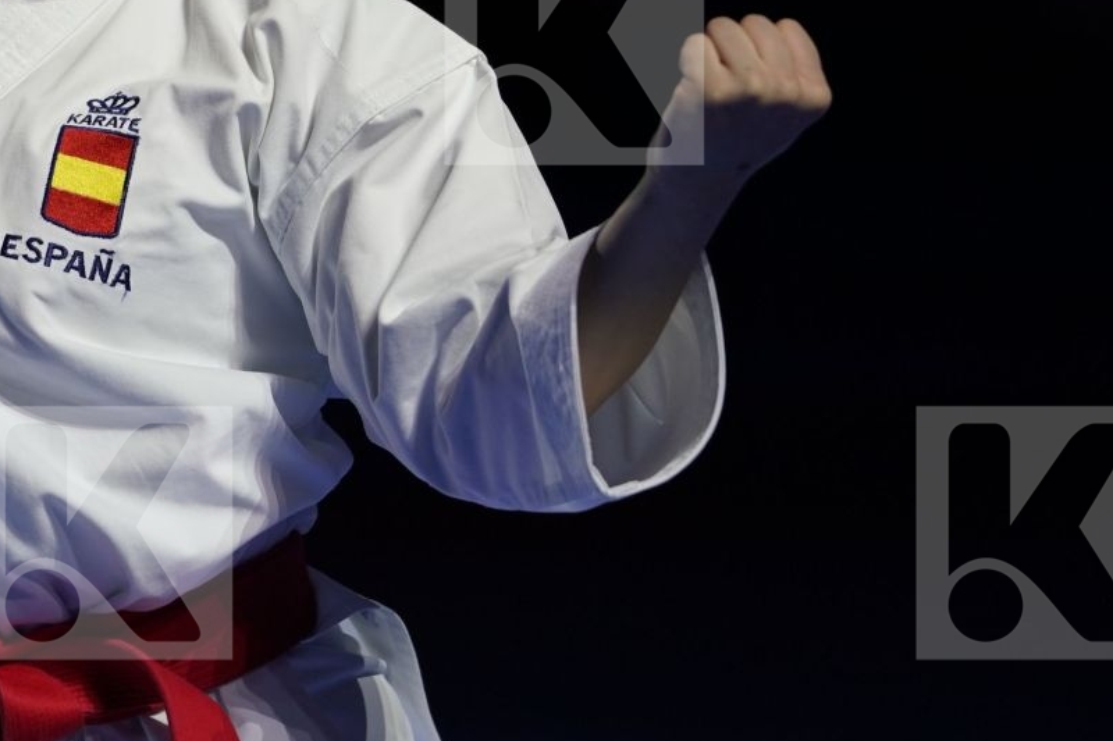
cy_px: 39
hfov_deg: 4.6
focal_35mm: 450
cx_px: 103
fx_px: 13909
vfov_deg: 3.1
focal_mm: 200
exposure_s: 1/500
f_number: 2.8
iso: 500
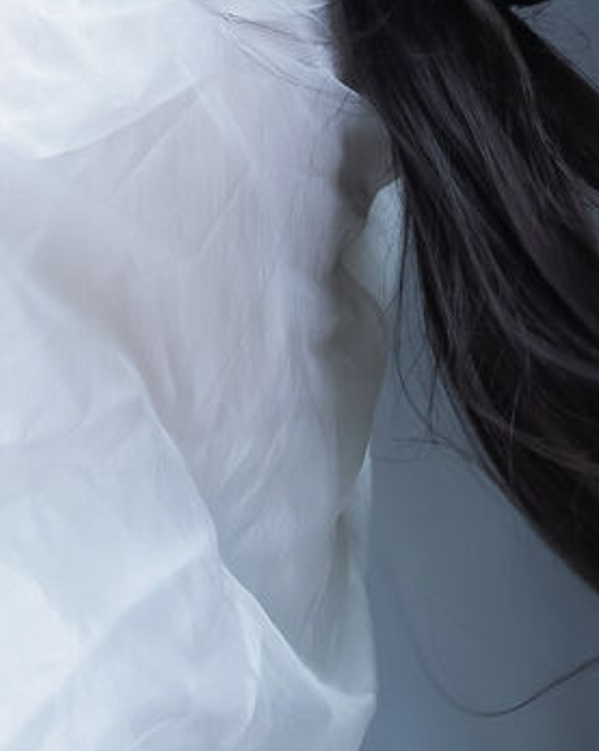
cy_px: 307
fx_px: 13513
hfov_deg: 2.5
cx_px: -108
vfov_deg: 3.2
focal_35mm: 609
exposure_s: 1/250
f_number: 2.8
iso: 100
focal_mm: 125
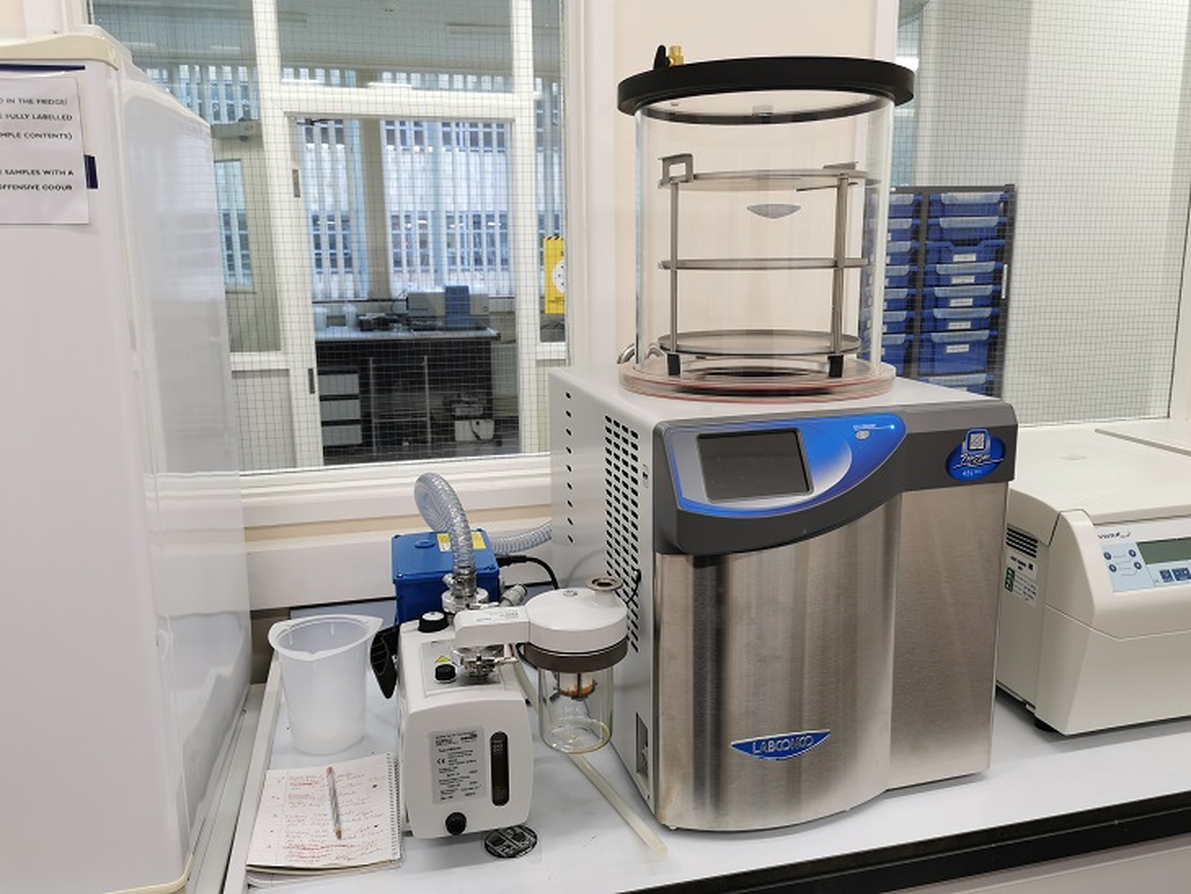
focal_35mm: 27
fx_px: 929
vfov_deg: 51.4
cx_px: 596
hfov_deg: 65.3
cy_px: 447
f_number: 1.6
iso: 100
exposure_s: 1/50
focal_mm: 5.56
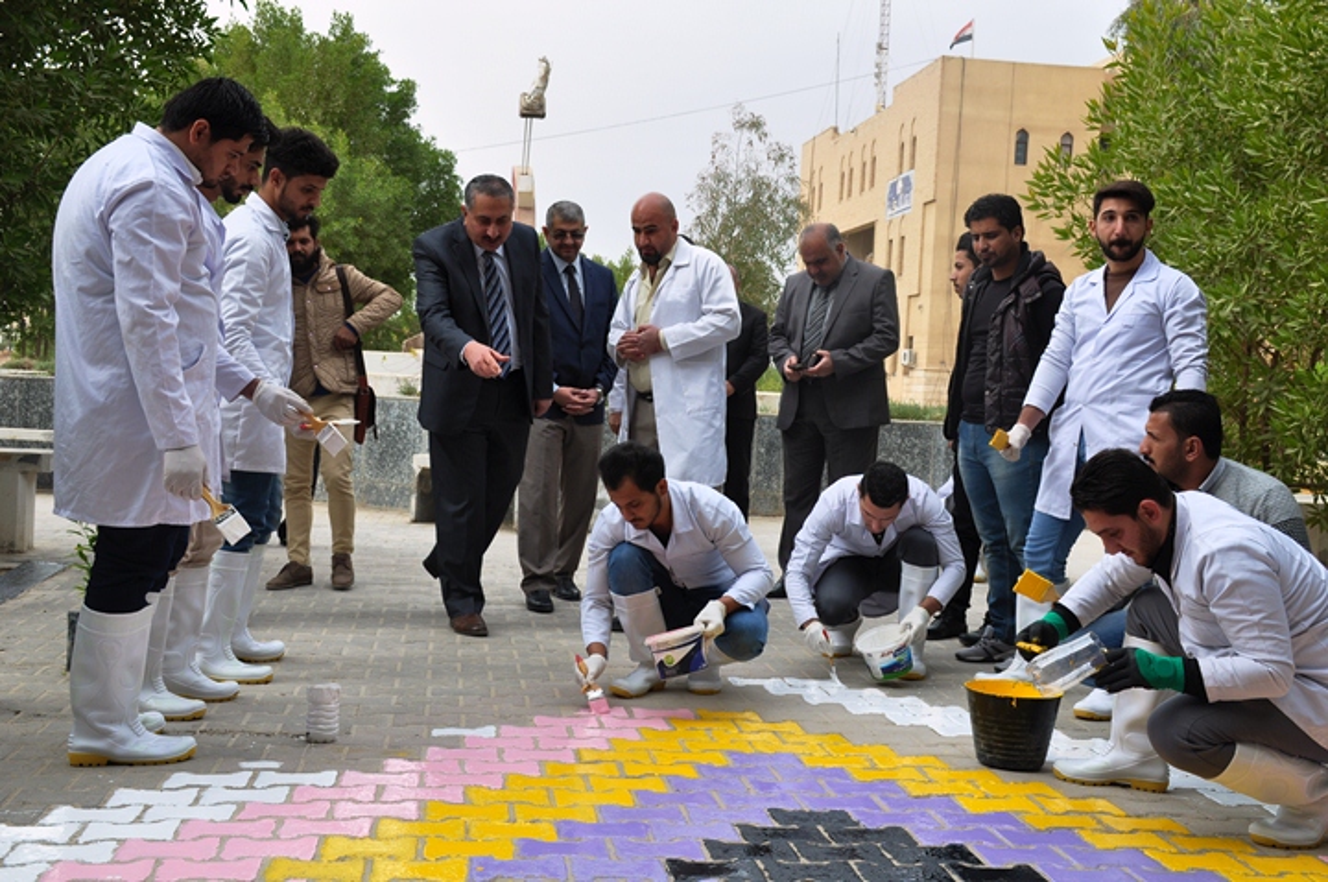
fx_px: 1658
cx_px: 664
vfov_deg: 29.8
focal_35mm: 45
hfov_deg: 43.7
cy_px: 441
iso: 200
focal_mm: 30
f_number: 10
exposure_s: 1/200
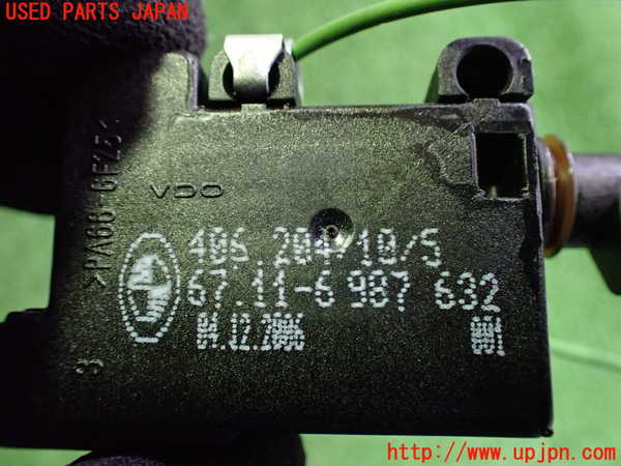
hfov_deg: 60.0
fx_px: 538
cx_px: 310
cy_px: 233
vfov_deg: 46.8
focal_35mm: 30
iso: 800
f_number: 2.3
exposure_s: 1/40
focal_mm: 5.4
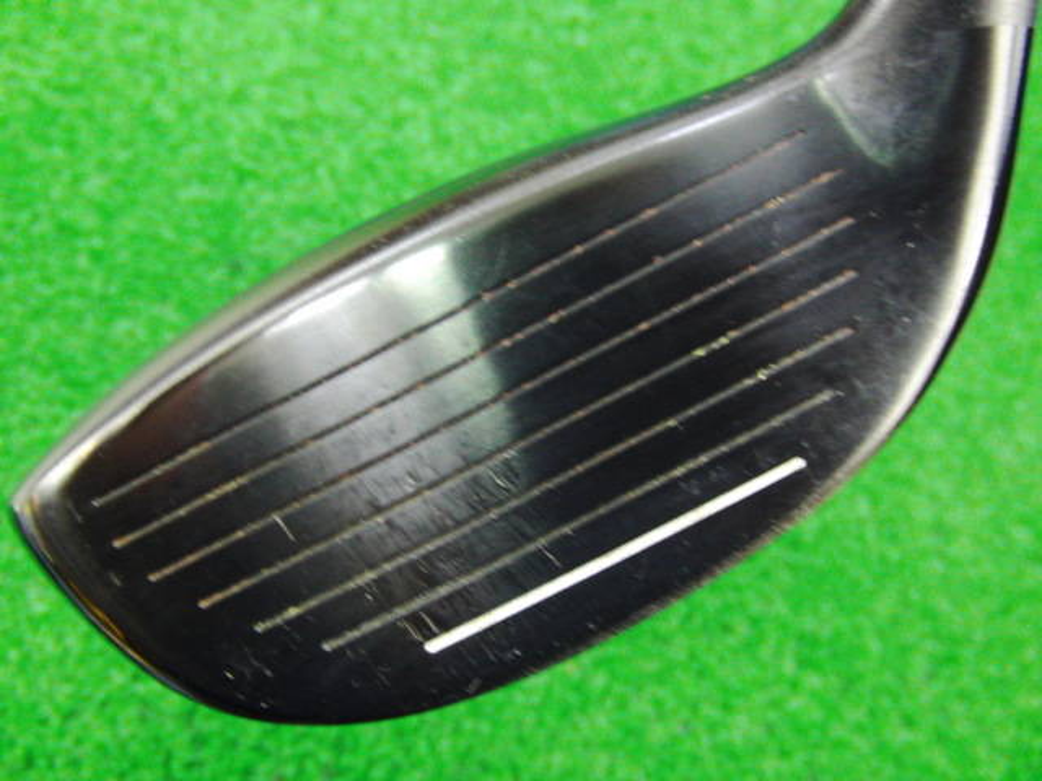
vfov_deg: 38.7
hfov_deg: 50.1
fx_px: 1114
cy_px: 390
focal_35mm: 37
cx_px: 521
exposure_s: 1/13
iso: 400
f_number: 3.6
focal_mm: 6.42
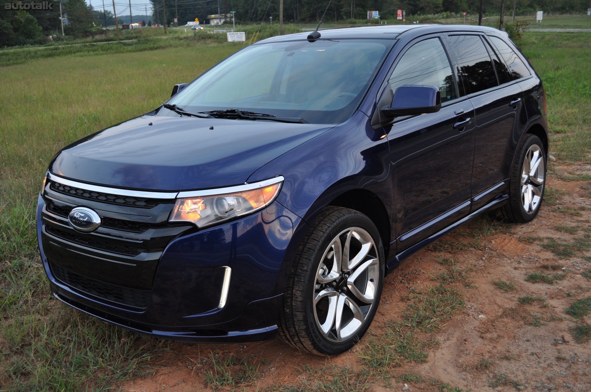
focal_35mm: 39
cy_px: 196
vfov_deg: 34.1
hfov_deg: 49.6
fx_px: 640
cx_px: 296
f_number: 4.2
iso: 400
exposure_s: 1/60
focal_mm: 26
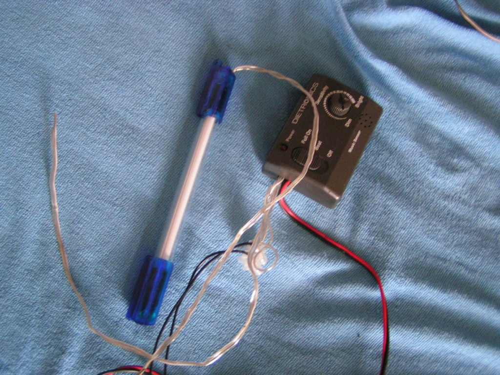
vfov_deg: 37.7
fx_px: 549
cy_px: 188
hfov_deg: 49.0
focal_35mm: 38
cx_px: 250
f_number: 2.8
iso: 200
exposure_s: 1/15
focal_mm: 5.8
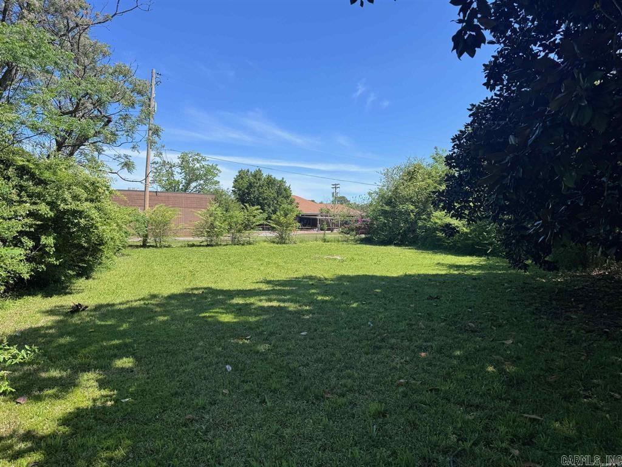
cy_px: 234
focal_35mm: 24
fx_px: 431
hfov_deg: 71.6
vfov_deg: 56.8
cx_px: 311
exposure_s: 1/2604
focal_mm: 6.76
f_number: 1.78
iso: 80
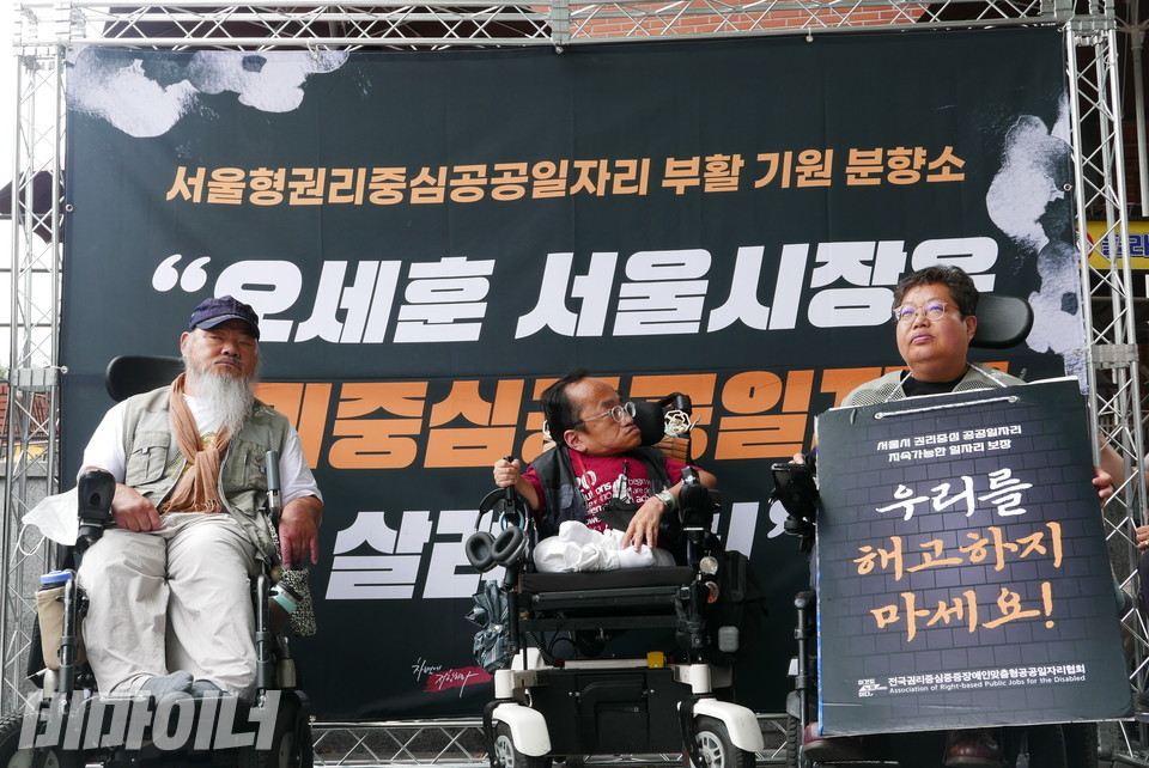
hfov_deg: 39.6
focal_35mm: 50
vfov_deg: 27.0
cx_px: 574
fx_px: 1597
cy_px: 384
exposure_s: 1/125
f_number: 5.6
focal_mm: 22.7
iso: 200
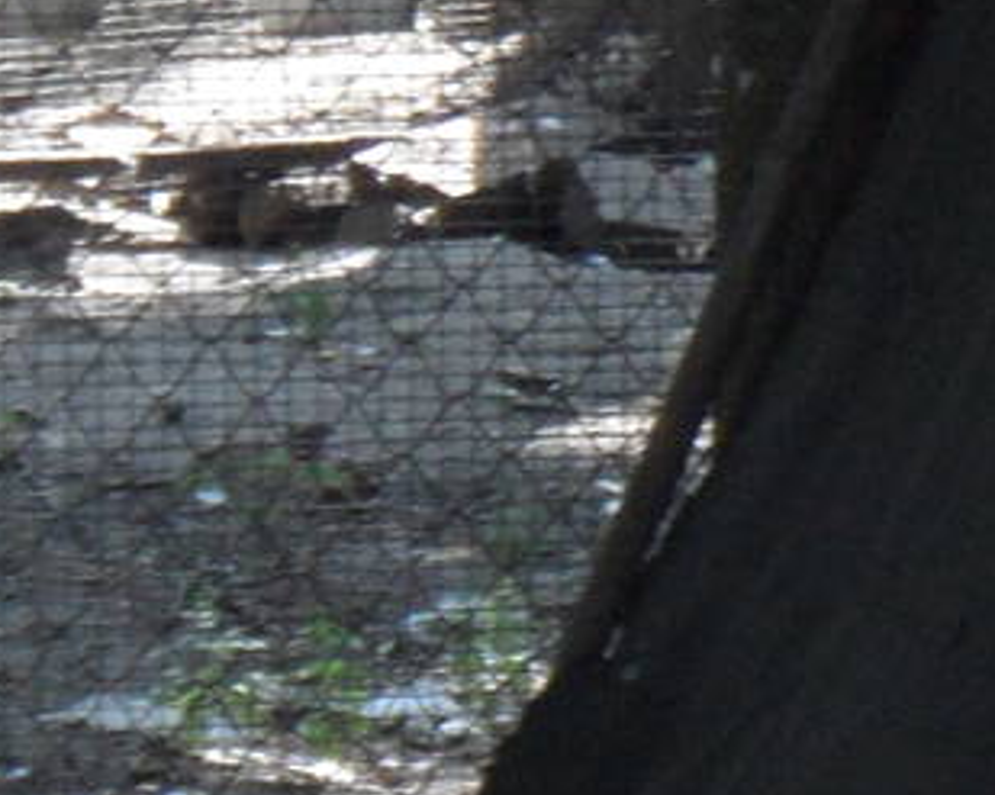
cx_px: 2454
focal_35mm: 606
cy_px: 679
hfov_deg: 3.2
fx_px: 17840
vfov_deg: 2.6
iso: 200
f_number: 4.4
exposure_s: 1/60
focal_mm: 20
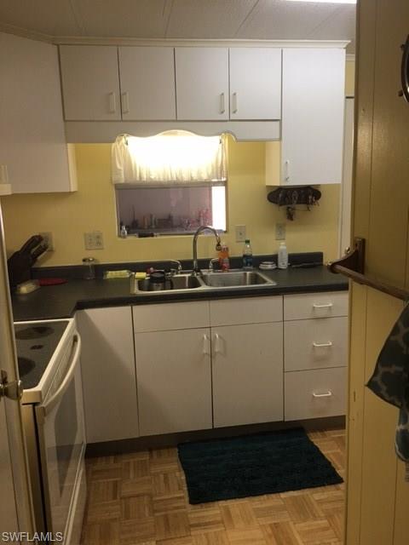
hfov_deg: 48.2
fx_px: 457
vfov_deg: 61.7
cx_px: 204
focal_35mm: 29
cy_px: 272
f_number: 2.2
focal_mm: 4.15
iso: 40
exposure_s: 1/30
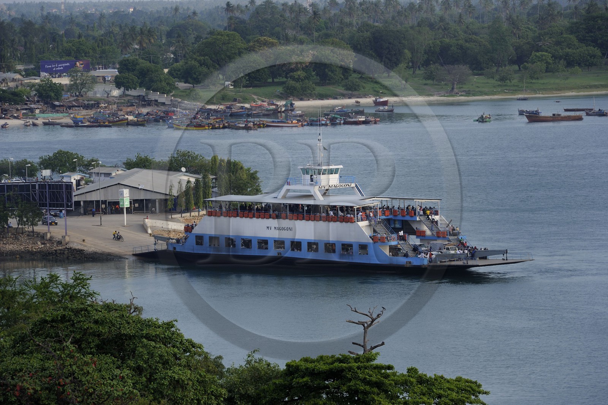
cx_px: 304
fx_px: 3375
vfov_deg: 6.9
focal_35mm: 200
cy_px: 202
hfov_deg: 10.3
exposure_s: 1/200
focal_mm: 200
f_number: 8
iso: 400
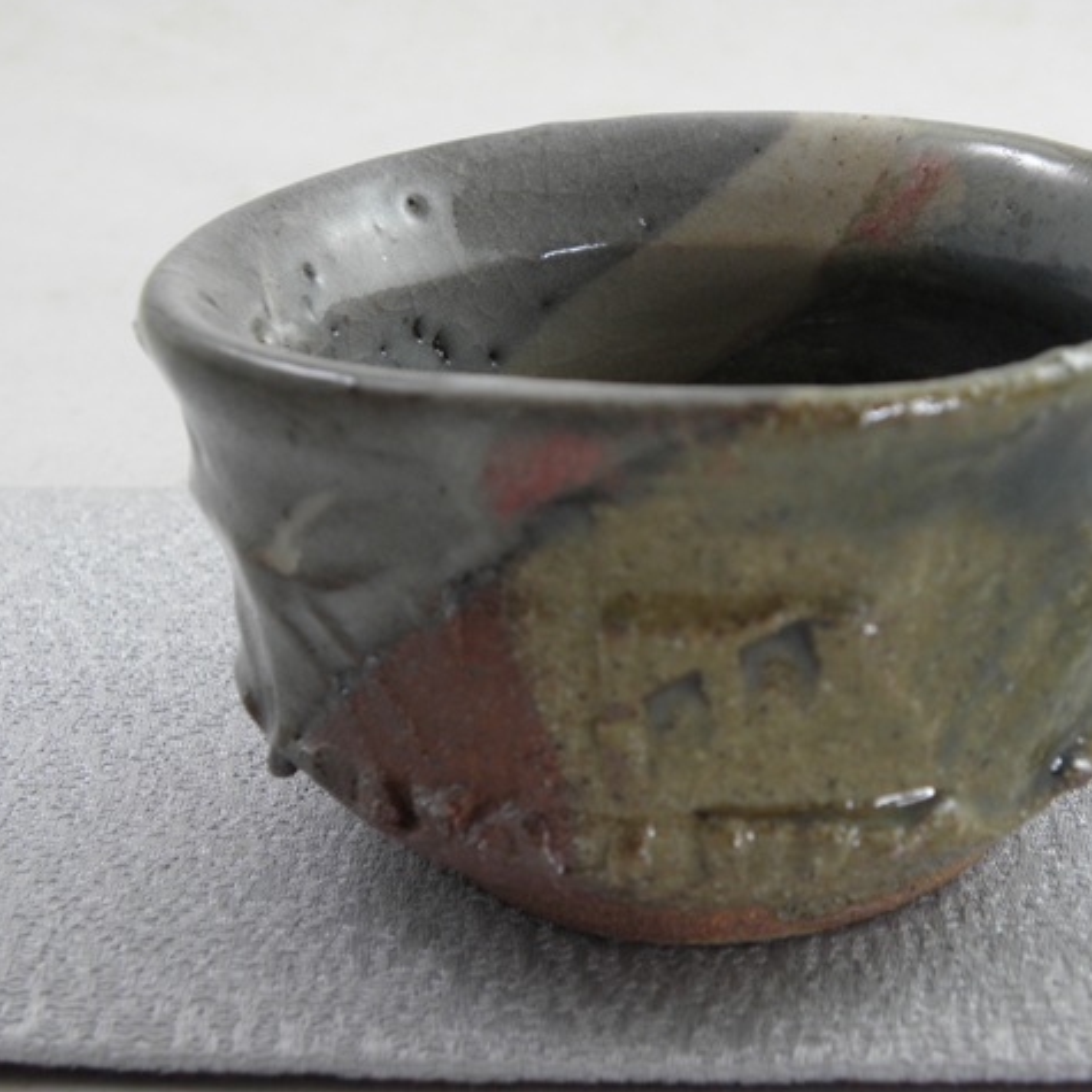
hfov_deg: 30.4
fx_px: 1999
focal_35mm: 56
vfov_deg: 30.6
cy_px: 545
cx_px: 676
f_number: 3.4
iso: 125
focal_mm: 8.53
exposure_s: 1/15
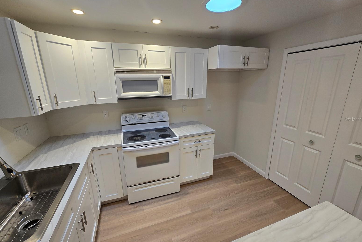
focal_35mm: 14
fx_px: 141
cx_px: 179
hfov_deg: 104.3
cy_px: 119
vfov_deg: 81.2
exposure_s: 1/60
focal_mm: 2.2
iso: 80
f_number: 2.2
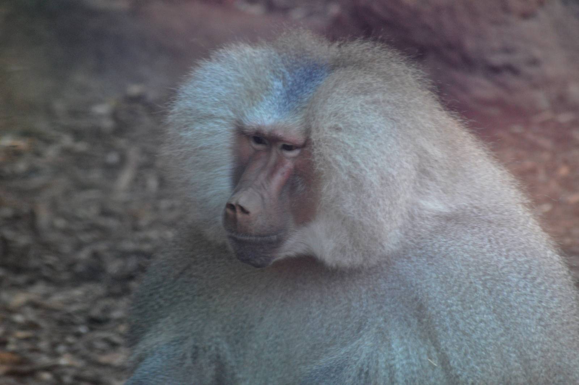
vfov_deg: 4.2
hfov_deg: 6.3
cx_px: 290
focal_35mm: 330
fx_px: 5301
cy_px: 192
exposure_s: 1/125
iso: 720
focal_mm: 220
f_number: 5.6
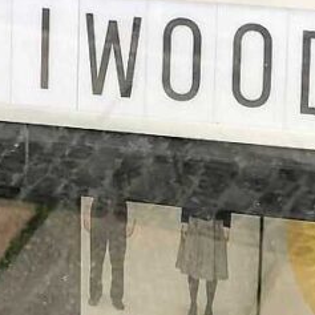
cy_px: -112
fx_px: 1730
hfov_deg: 10.3
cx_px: 5
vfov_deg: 10.2
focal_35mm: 168
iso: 50
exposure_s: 1/274
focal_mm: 5.58
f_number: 1.8
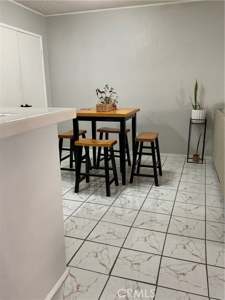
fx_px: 251
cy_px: 150
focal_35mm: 29
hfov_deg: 48.2
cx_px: 112
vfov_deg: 61.7
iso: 125
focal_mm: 3
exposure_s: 1/60
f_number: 1.8
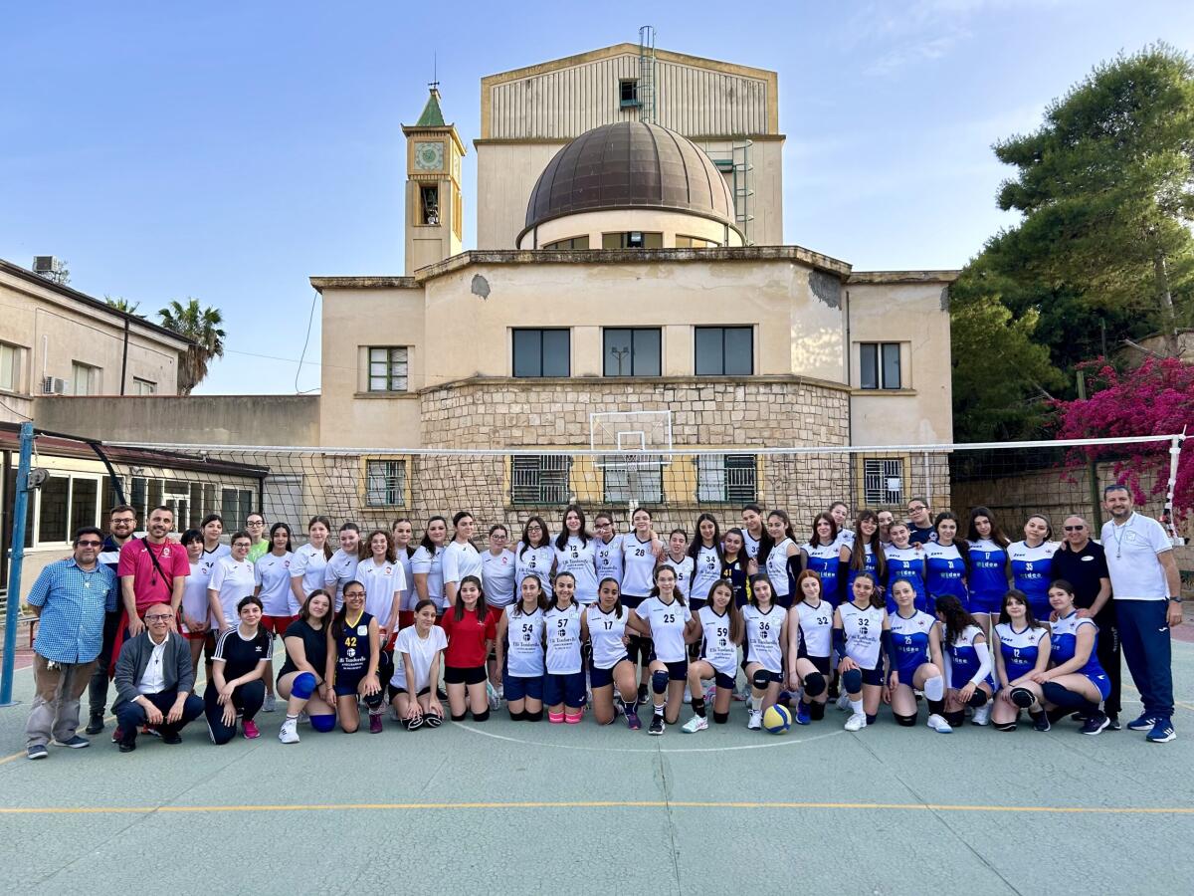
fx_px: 897
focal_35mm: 26
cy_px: 448
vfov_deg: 53.1
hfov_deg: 67.3
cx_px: 597
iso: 50
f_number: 1.5
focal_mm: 5.7
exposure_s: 1/1029
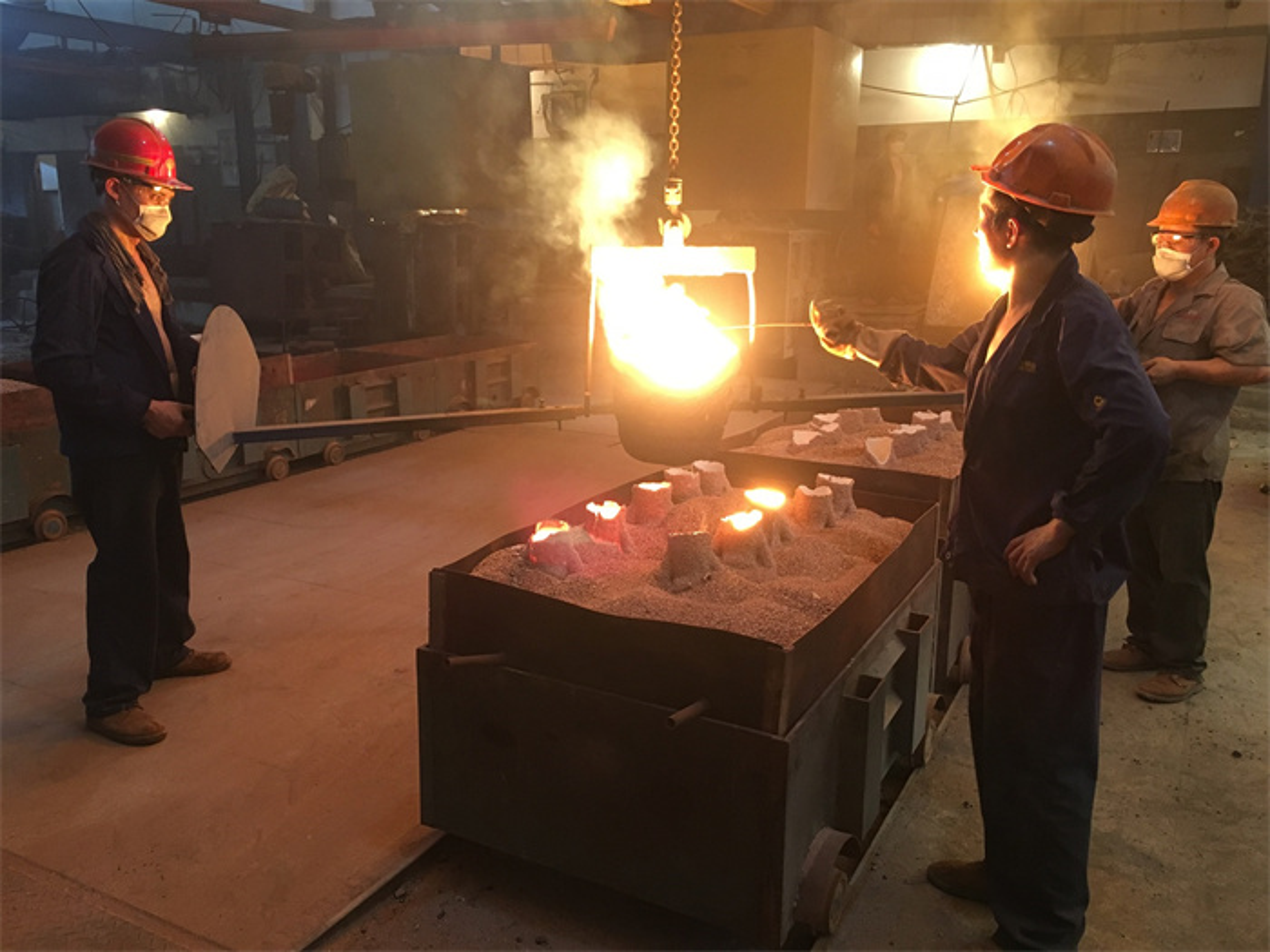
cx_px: 635
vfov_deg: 48.2
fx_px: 1064
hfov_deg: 61.7
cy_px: 476
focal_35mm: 29
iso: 160
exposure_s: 1/33
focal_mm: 4.15
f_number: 2.2
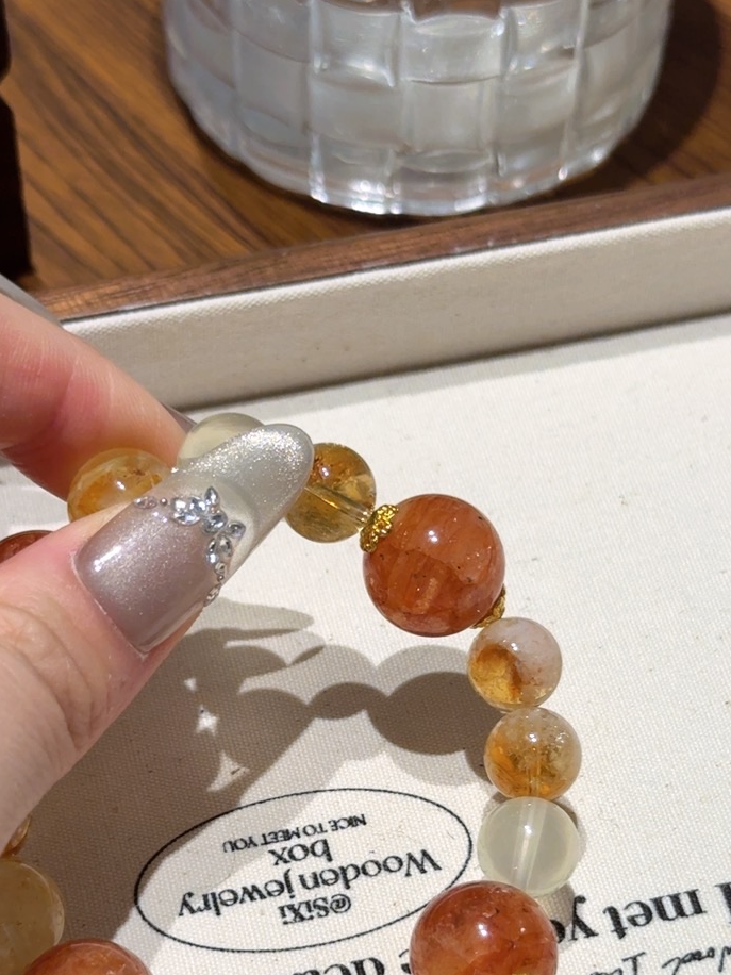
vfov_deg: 22.5
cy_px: 756
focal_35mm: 86
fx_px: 2421
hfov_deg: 17.2
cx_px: 350
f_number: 1.78
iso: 50
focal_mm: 6.76
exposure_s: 1/100
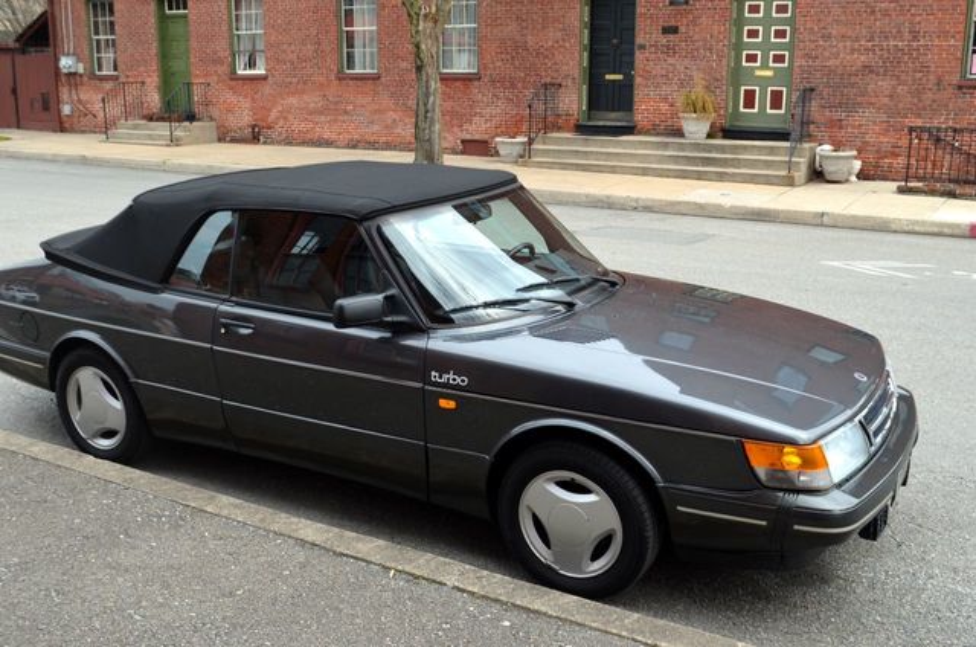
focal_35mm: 36
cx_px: 488
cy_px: 324
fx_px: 974
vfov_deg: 36.7
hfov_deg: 53.2
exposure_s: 1/200
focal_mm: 24
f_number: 7.1
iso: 200
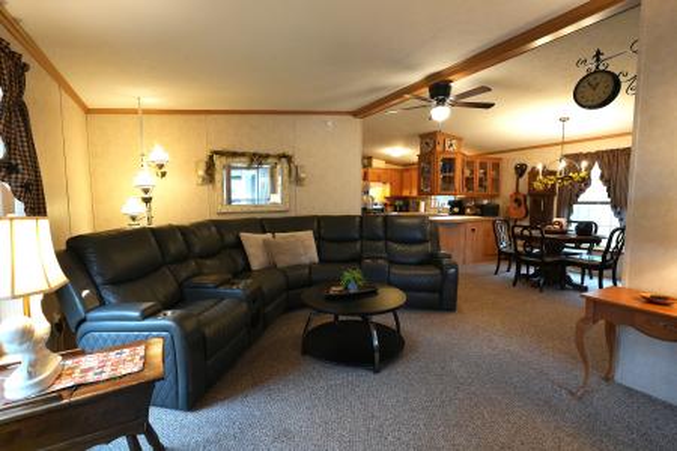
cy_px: 226
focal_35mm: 16
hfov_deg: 95.0
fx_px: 310
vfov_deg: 72.1
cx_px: 338
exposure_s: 1/160
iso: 1600
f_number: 2.5
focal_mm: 11
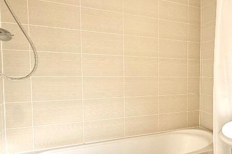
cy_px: 86
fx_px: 213
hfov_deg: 48.8
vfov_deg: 39.9
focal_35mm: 33
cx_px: 223
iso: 64
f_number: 2.2
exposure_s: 1/237
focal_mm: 2.22
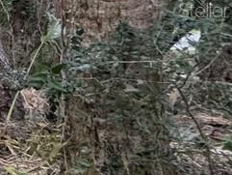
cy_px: 10
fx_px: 624
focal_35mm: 93
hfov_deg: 10.8
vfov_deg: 15.7
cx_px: -501
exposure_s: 1/99
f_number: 2.2
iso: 160
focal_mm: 2.22
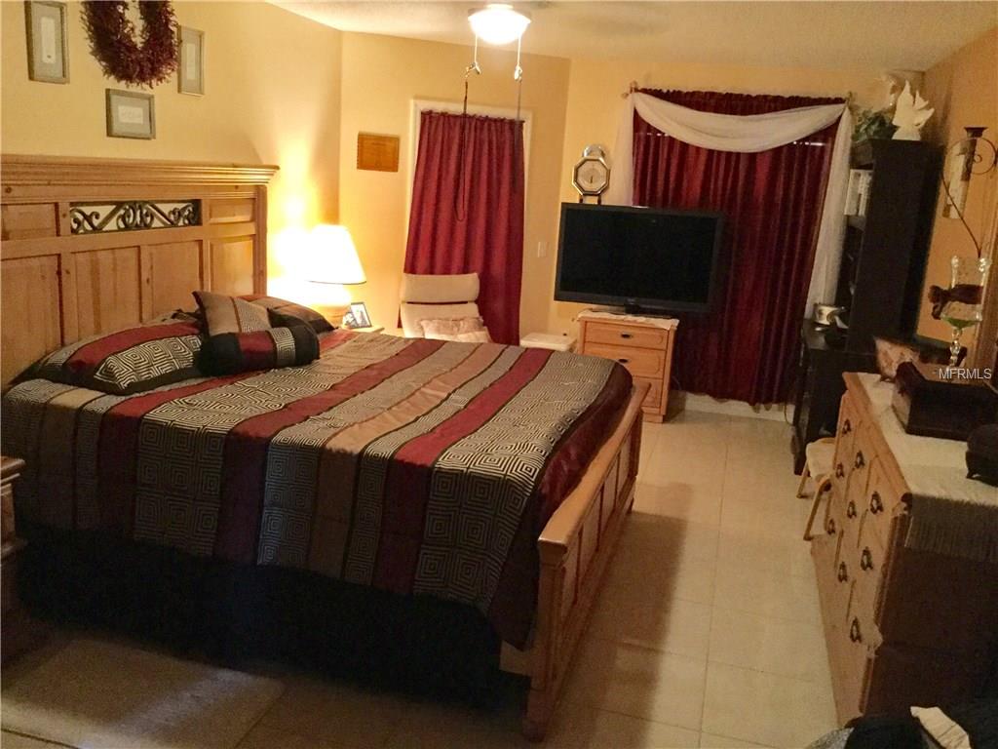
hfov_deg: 58.4
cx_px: 499
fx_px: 894
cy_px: 374
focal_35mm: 31
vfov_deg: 45.4
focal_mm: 3.3
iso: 500
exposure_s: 1/15
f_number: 2.4
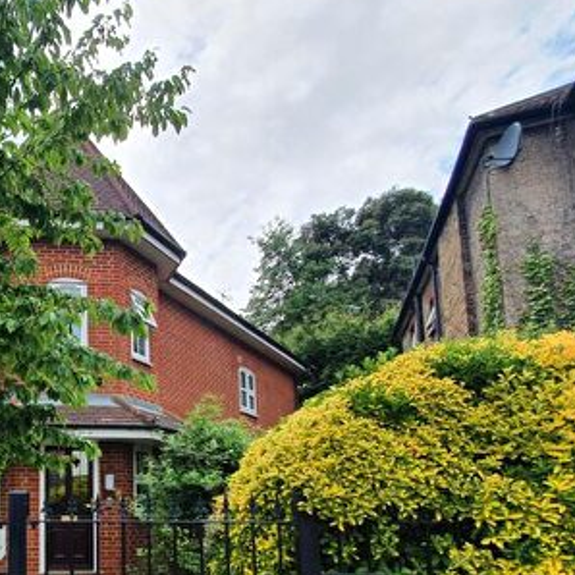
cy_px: 449
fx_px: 507
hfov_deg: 51.2
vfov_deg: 55.5
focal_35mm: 27
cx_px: 42
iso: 50
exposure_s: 1/870
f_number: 2.2
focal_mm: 1.8
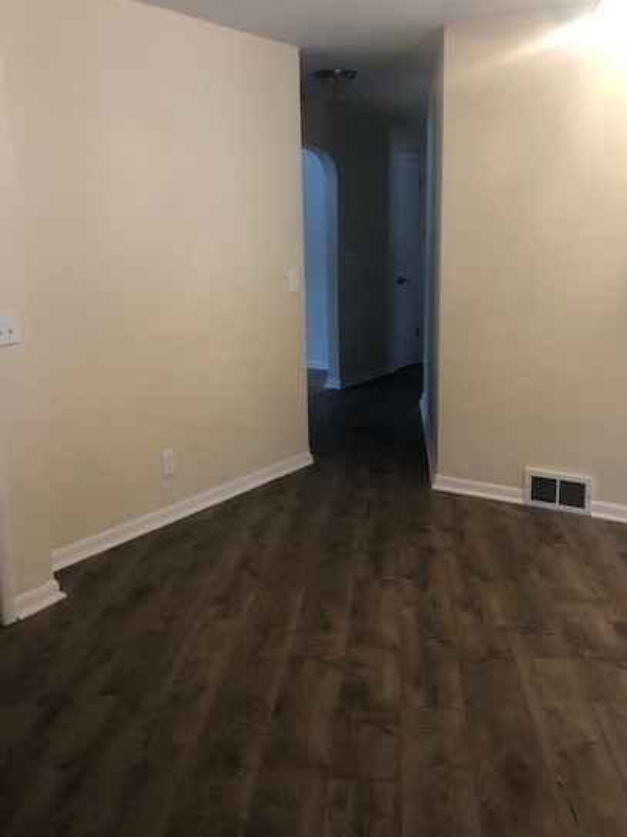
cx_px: 345
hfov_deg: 42.9
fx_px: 797
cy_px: 415
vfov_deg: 55.4
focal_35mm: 33
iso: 50
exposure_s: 1/15
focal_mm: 3.99
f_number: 1.8
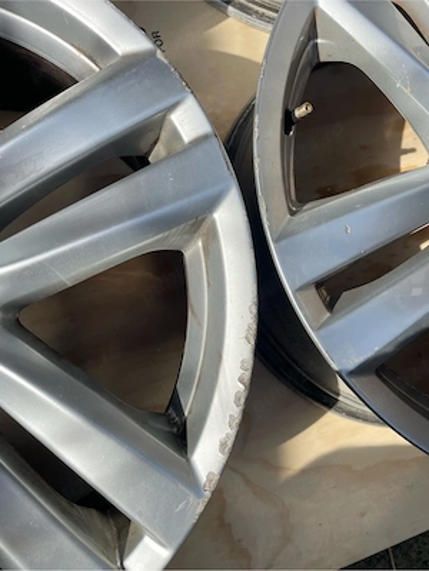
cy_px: 286
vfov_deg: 67.3
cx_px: 214
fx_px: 430
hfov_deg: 53.1
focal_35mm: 26
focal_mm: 4.2
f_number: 1.6
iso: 32
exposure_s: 1/2959
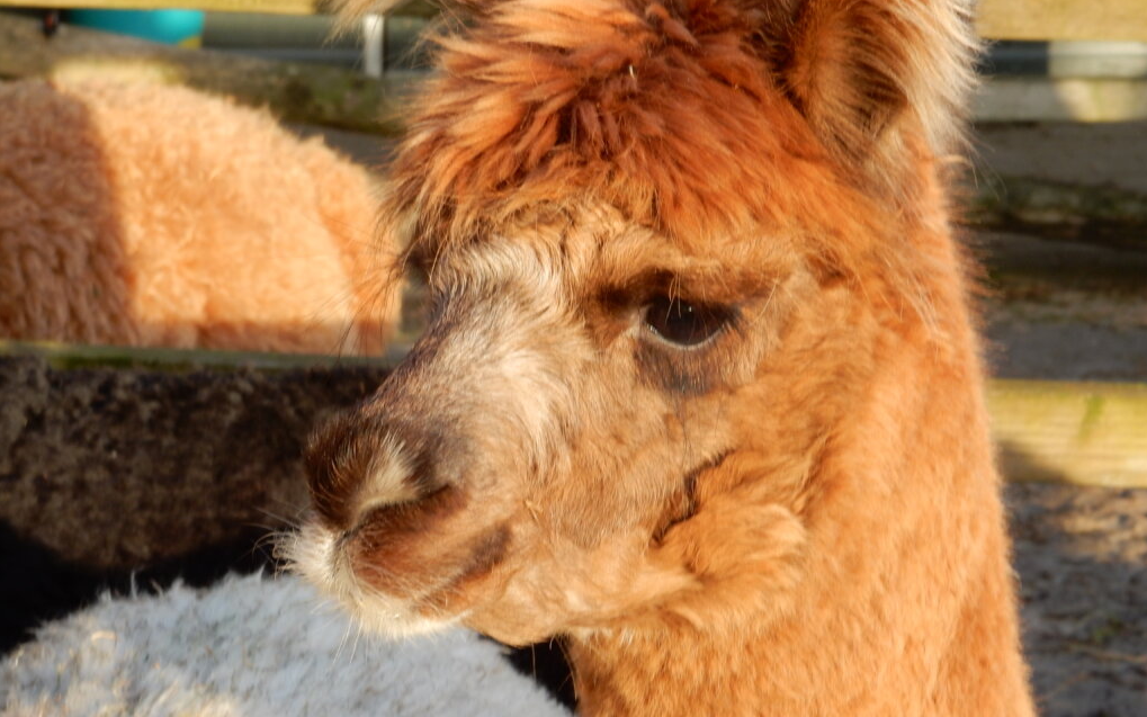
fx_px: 4627
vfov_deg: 8.9
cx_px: 574
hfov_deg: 14.1
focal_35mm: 148
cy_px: 357
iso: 125
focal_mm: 24.7
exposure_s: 1/60
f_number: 6
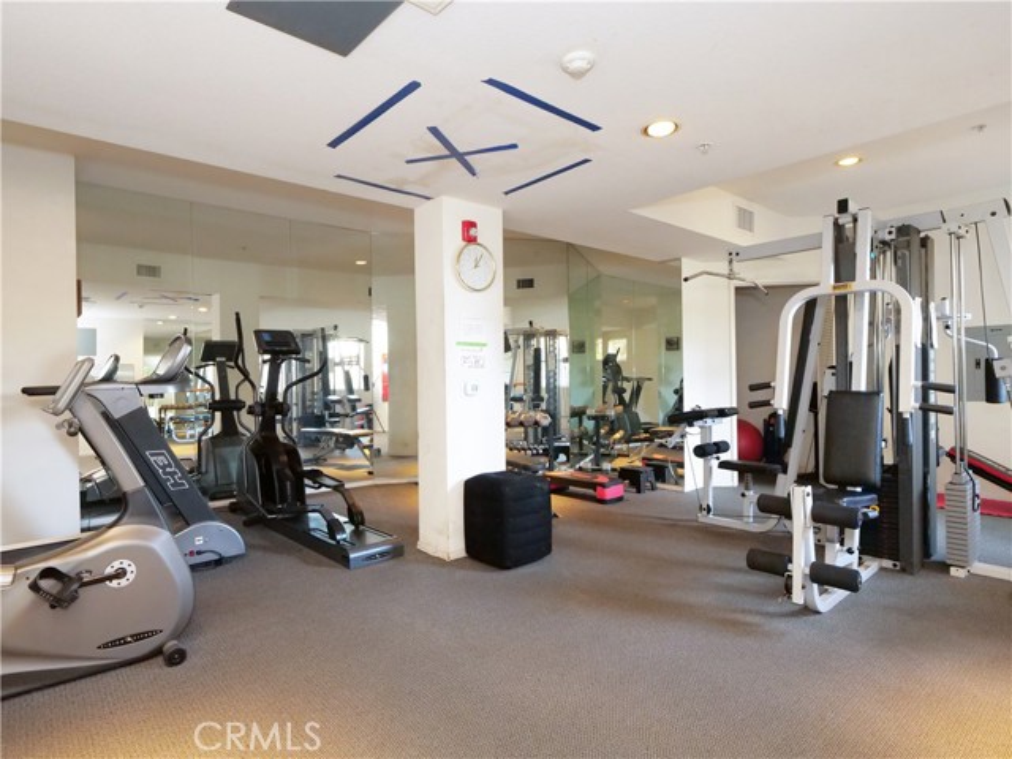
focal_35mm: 20
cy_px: 380
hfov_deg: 81.7
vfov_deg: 66.0
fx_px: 585
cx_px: 506
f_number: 5
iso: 2500
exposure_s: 1/30
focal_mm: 10
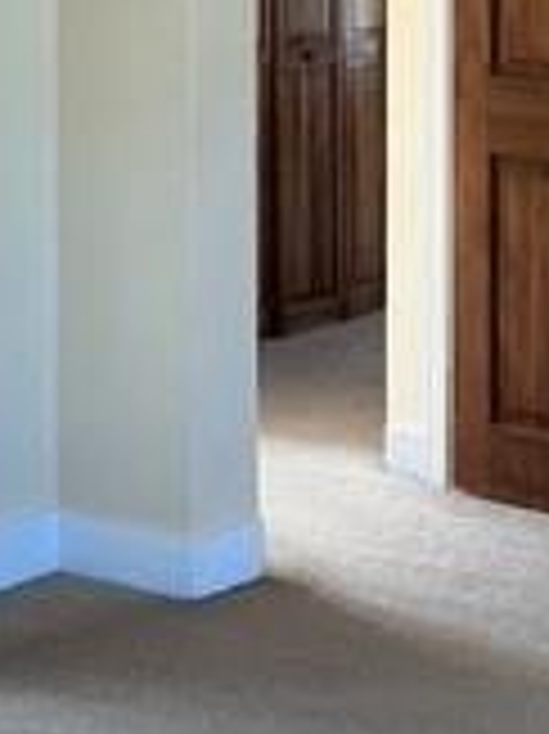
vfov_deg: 16.7
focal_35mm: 114
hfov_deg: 13.0
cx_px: 202
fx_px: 2414
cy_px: -81
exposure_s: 1/120
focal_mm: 3
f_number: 1.8
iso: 50
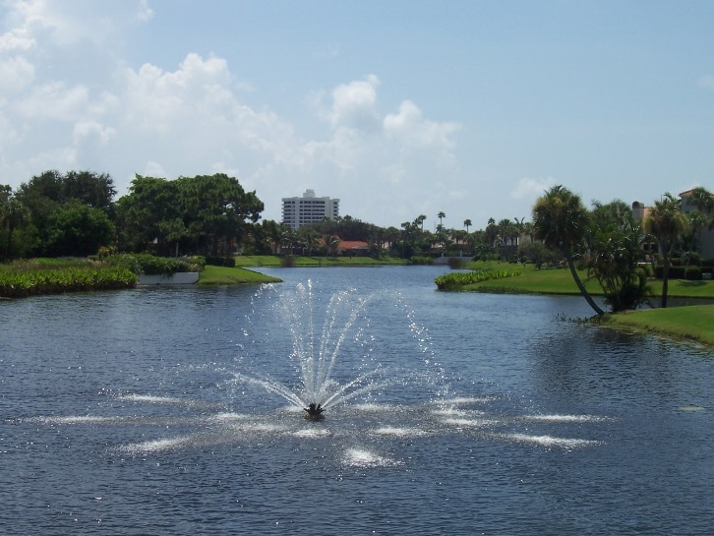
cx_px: 357
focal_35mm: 66
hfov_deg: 29.4
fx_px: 1362
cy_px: 268
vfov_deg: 22.3
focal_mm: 10.8
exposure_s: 1/500
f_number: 6.7
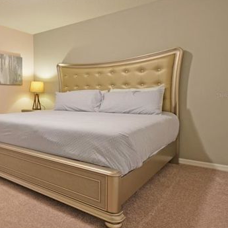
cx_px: 10
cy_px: 95
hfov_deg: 51.3
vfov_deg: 60.6
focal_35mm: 26
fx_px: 194
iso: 250
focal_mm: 10
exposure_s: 1/6
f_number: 4.5
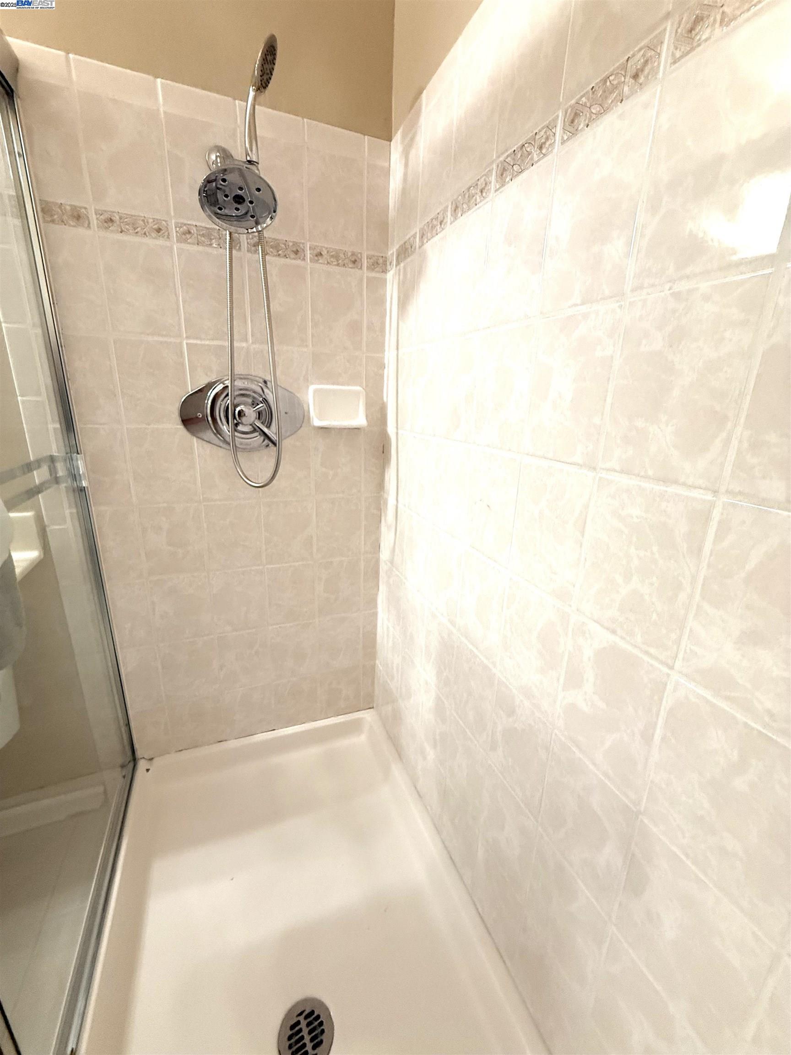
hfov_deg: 85.7
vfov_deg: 102.1
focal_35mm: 14
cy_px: 528
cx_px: 396
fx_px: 427
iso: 320
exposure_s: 1/120
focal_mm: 2.22
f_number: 2.2
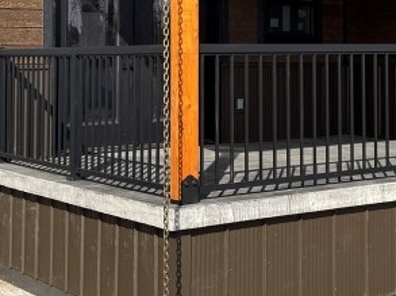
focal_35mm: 84
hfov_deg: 22.6
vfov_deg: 17.2
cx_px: 373
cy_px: 18
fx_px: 960
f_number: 1.78
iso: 80
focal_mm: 6.76
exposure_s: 1/3096
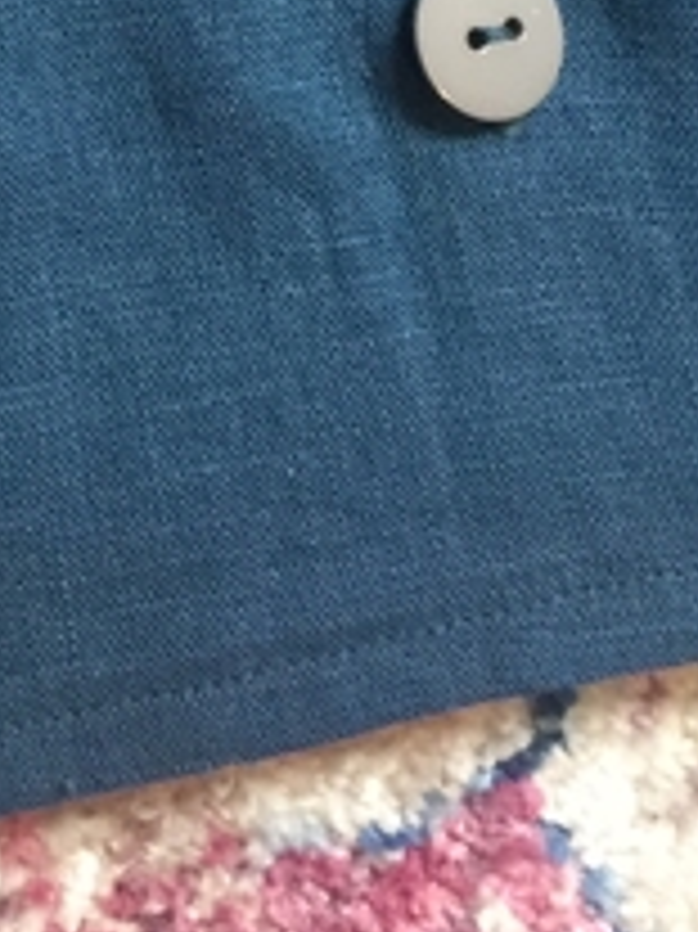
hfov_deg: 12.7
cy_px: -387
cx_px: -288
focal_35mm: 112
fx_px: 3014
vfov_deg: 16.3
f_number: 2.2
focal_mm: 4.15
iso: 80
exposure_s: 1/15
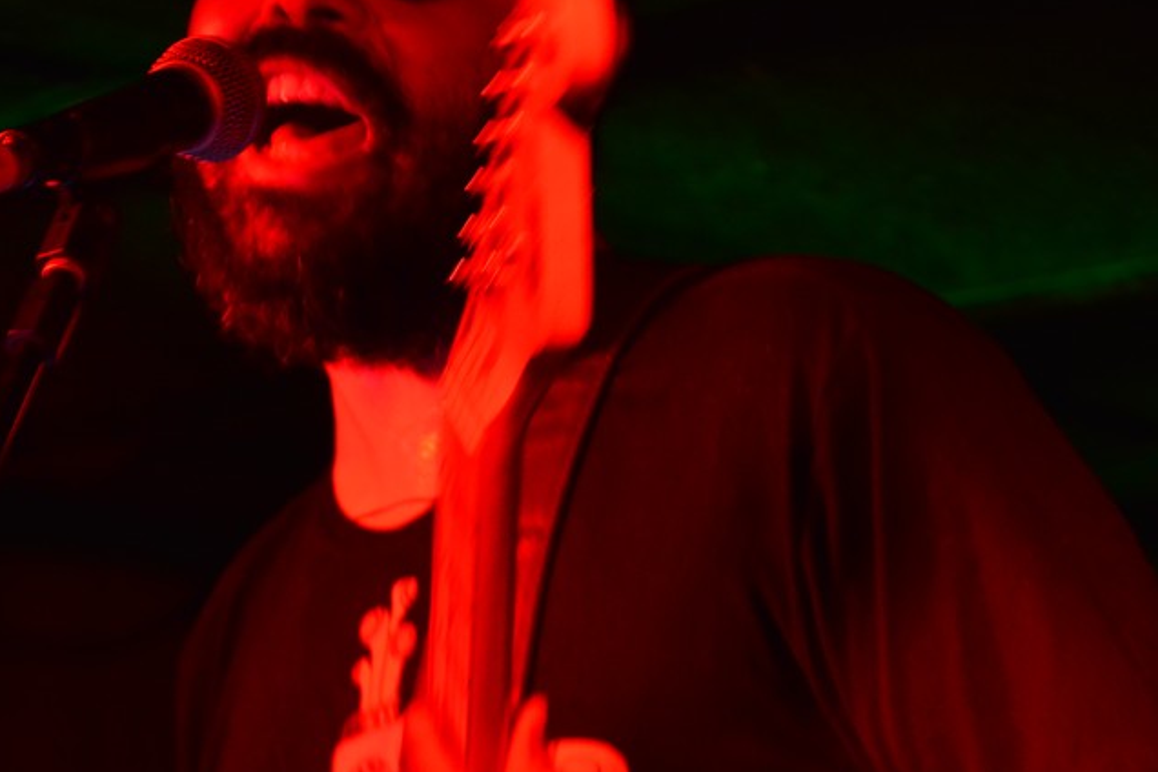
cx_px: 344
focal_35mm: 166
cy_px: 145
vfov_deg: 8.3
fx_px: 5339
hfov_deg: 12.4
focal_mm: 55
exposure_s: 1/15
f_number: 5.6
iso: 1000
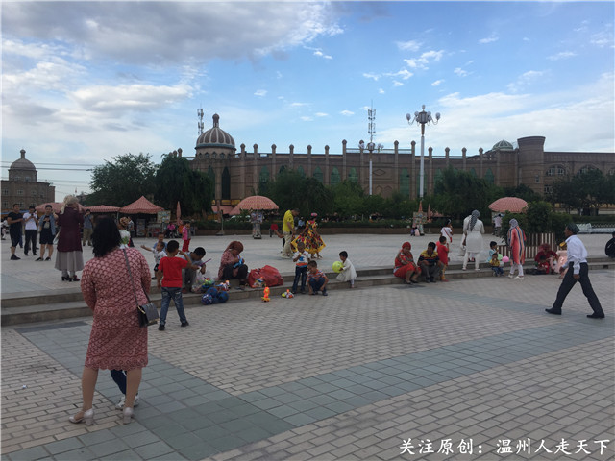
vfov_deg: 48.2
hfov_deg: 61.7
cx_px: 308
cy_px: 230
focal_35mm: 29
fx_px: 515
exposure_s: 1/557
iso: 32
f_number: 2.2
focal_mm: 4.15
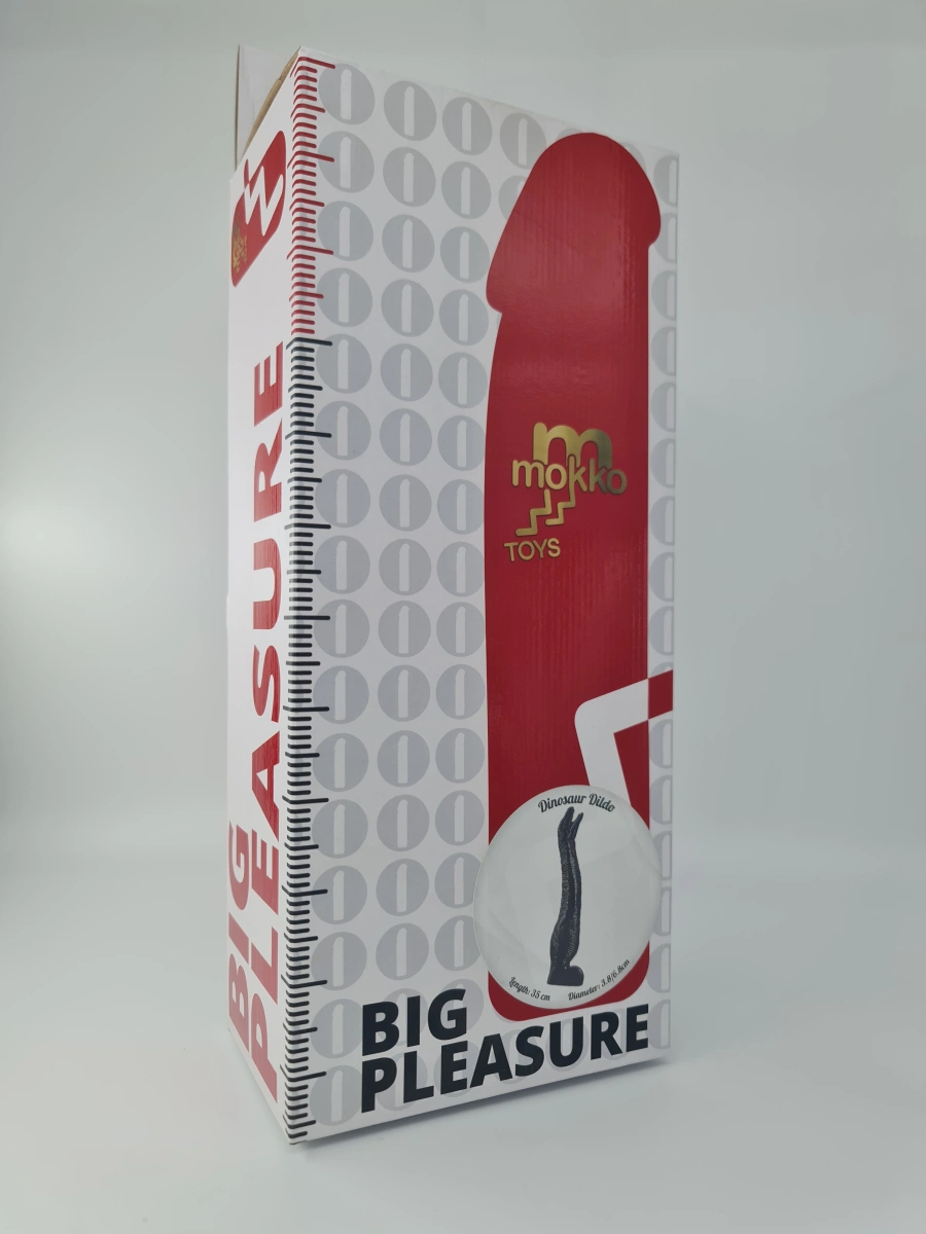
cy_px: 617
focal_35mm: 25
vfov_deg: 69.4
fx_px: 892
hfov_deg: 54.9
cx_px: 463
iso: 50
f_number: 1.8
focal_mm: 7
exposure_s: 1/261
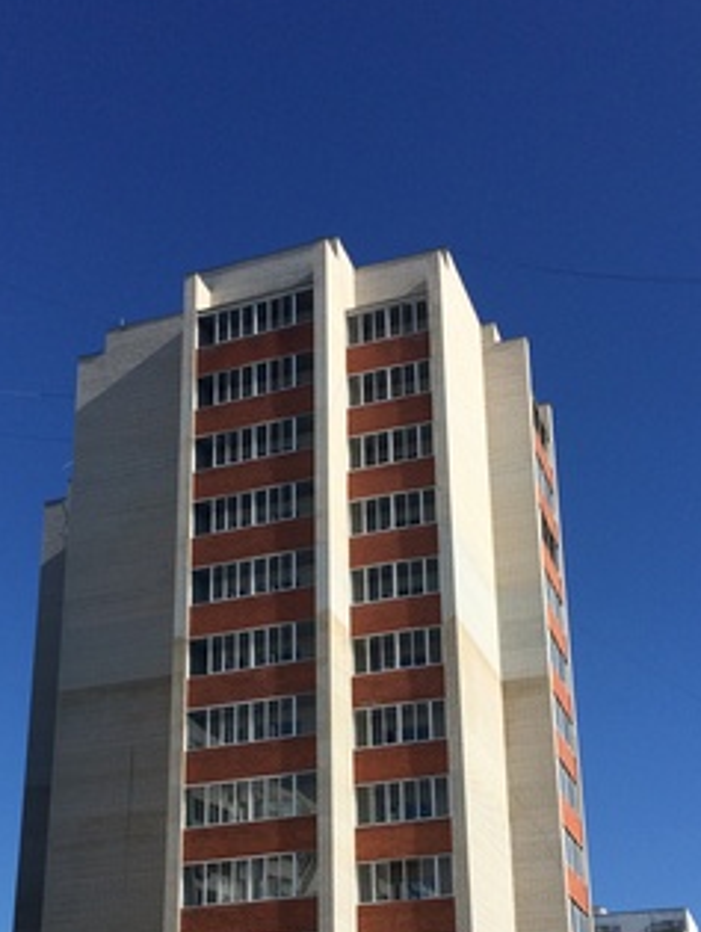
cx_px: 322
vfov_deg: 37.9
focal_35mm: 49
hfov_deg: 29.7
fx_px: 1320
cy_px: 694
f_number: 2.2
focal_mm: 4.15
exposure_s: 1/3425
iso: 32
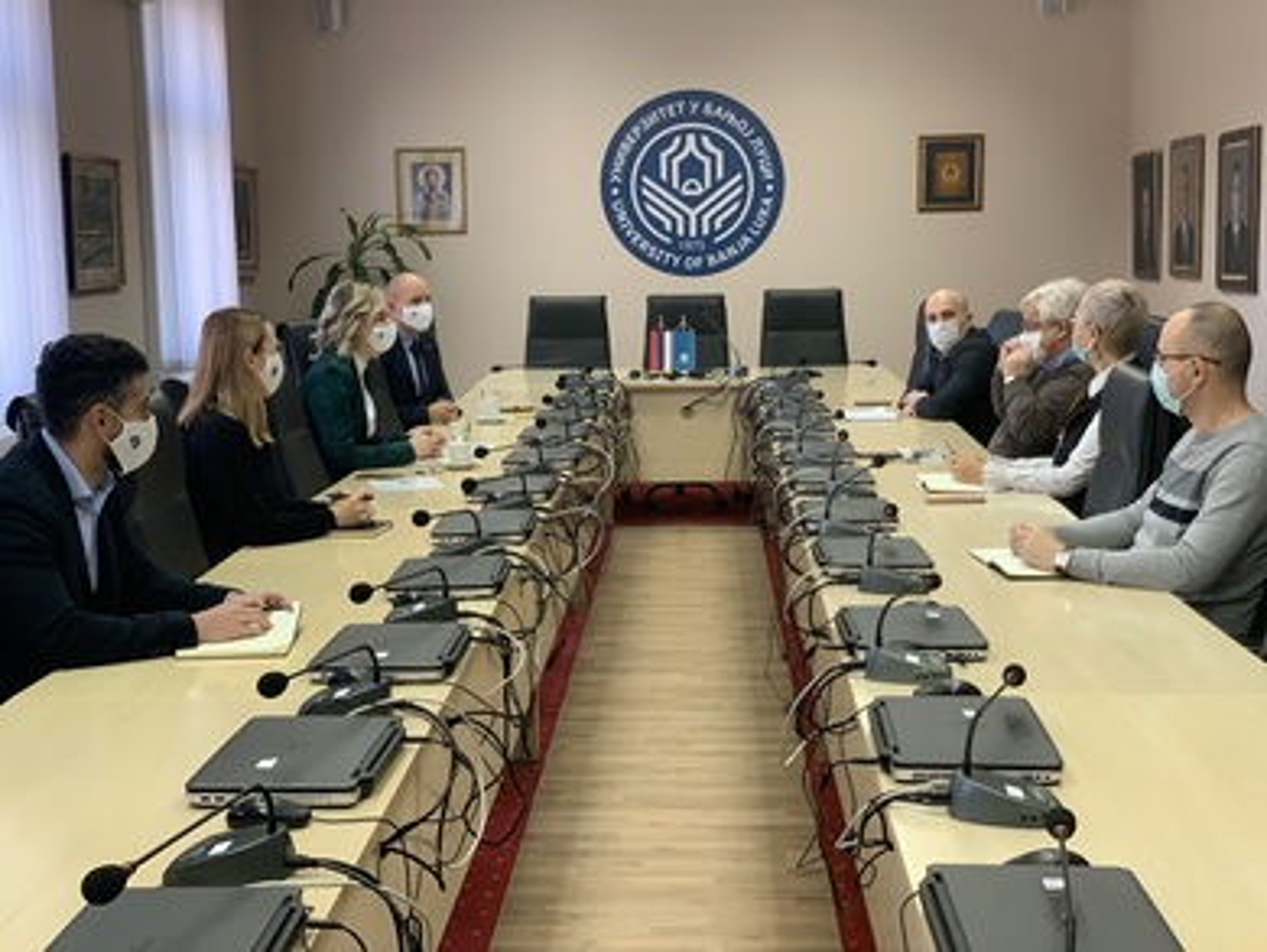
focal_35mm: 52
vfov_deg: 28.1
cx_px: 634
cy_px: 476
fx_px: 1904
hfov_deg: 36.8
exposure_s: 1/50
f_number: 2.4
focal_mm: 6
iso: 125
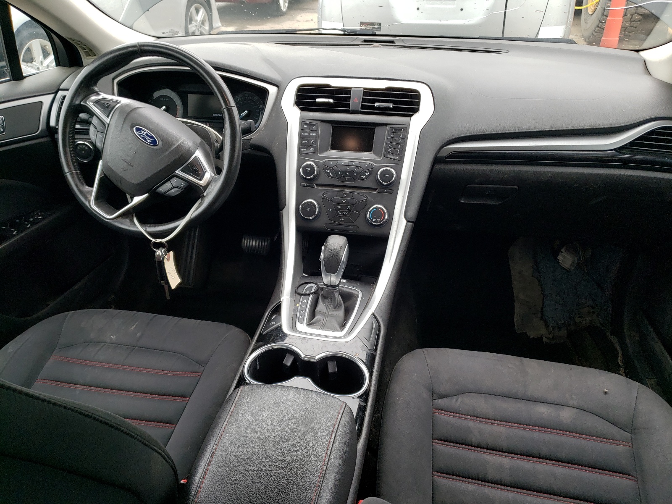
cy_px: 252
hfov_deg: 67.3
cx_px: 336
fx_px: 505
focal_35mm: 26
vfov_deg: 53.1
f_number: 1.5
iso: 50
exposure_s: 1/125
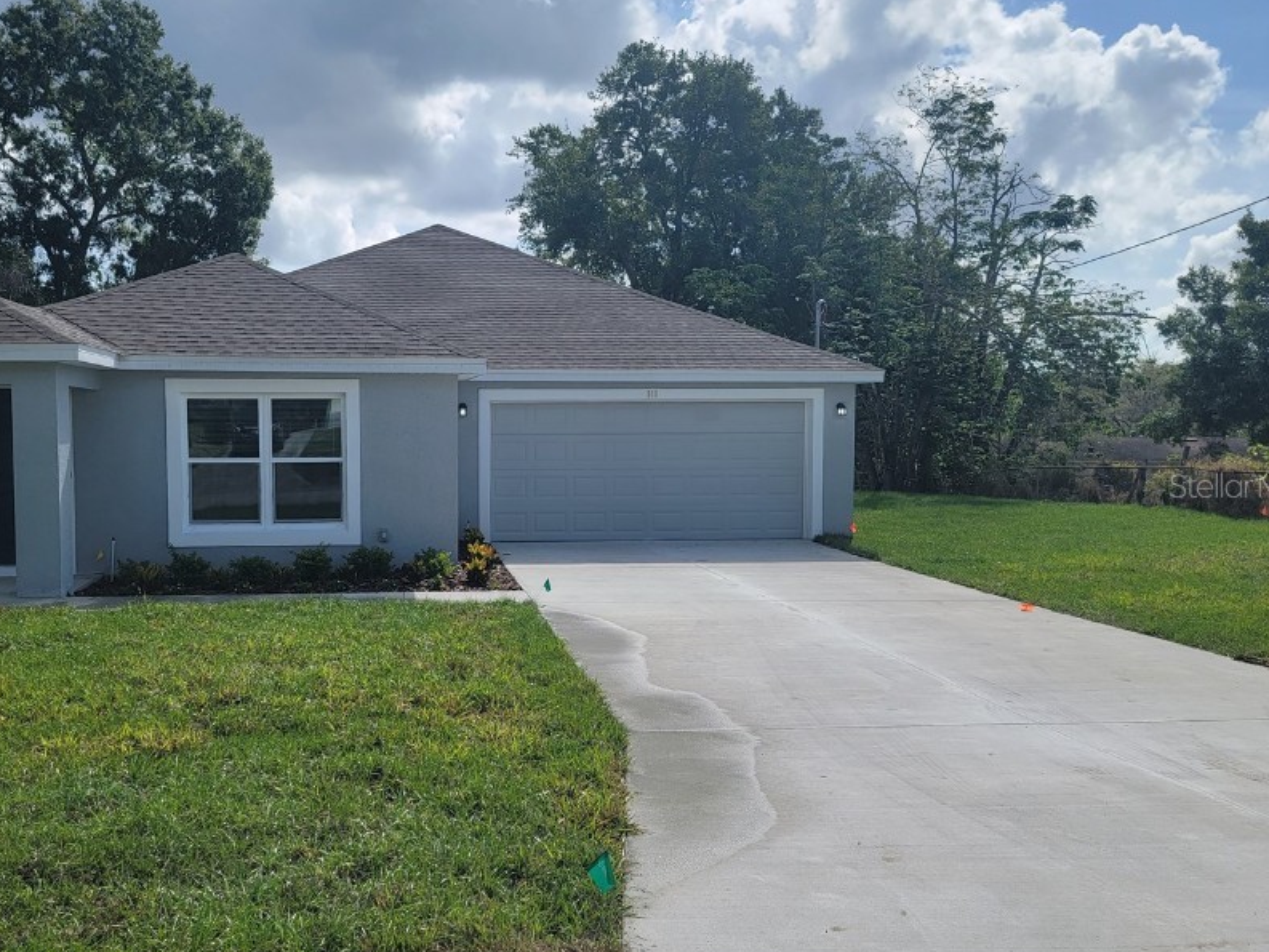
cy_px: 485
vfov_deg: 45.5
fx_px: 1137
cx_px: 501
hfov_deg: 57.8
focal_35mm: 31
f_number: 1.8
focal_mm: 6.7
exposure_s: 1/1437
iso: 16
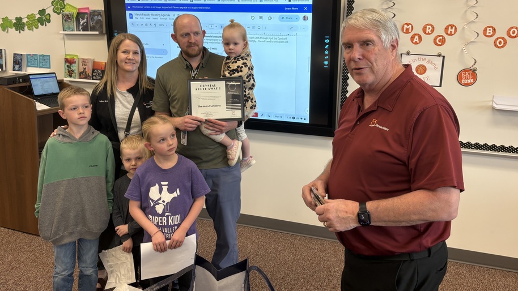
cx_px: 253
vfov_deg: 37.3
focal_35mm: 31
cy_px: 95
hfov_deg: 62.6
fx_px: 426
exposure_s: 1/90
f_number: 1.6
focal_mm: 5.96
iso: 100
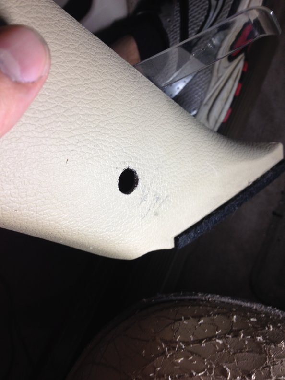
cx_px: 142
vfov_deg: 52.6
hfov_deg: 40.7
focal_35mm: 35
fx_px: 384
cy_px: 190
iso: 50
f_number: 2.4
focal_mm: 4.28
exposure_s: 1/20
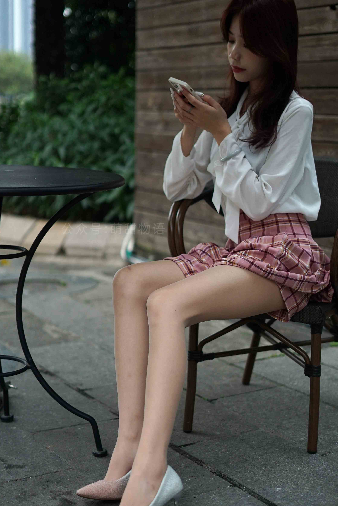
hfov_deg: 21.6
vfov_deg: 31.9
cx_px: 178
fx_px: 886
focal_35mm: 63
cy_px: 275
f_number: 1.8
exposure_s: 1/2500
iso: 800
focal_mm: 50
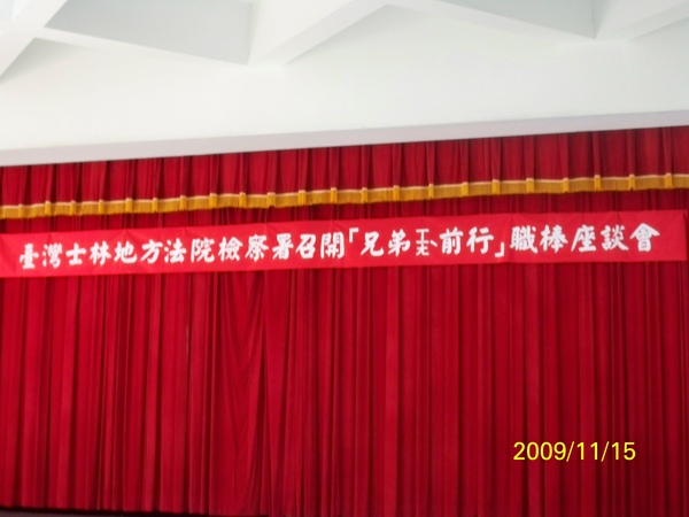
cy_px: 258
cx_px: 344
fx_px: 1095
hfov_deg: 34.9
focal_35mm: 55
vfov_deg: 26.6
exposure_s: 1/30
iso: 400
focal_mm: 9.7
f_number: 4
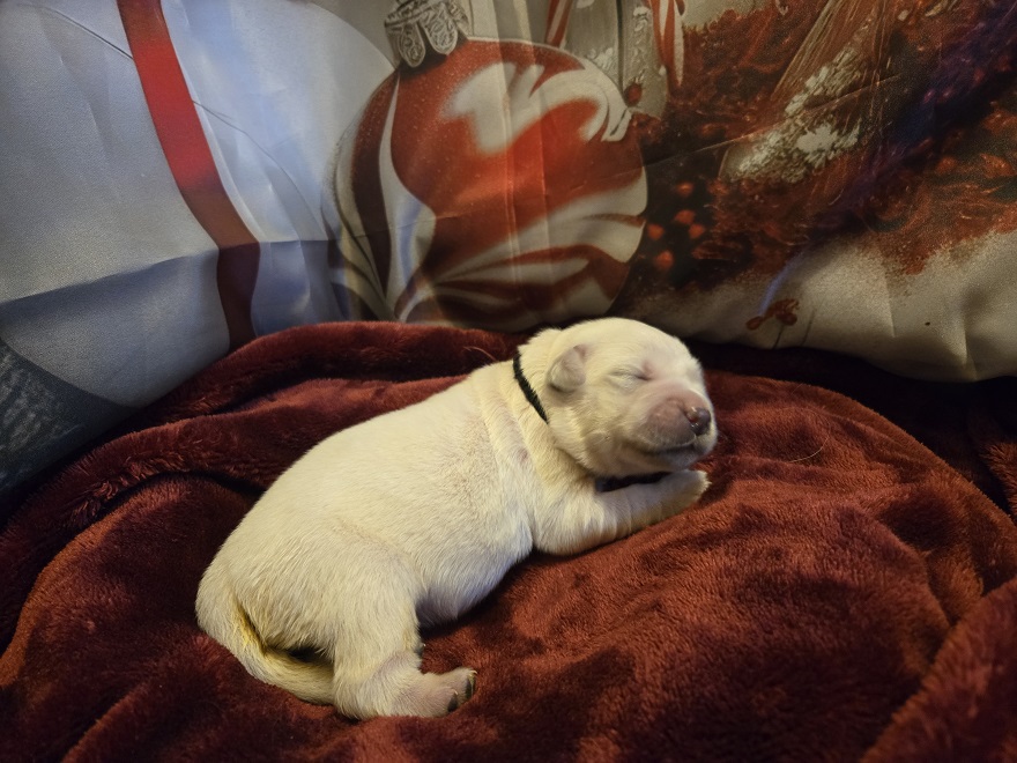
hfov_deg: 73.9
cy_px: 382
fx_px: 676
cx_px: 508
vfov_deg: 58.9
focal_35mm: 23
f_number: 1.8
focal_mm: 5.4
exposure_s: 1/60
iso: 640
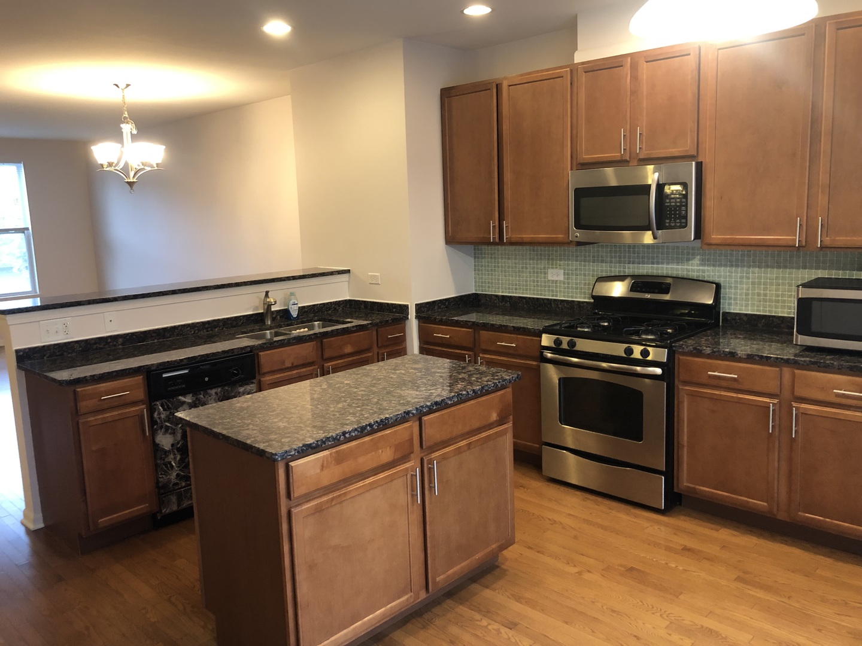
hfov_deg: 63.4
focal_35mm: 28
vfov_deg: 49.7
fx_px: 697
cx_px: 431
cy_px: 323
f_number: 1.8
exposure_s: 1/15
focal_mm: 3.99
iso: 64
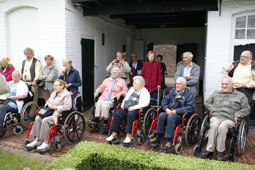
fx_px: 191
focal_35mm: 27
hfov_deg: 67.4
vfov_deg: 47.9
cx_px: 128
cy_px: 85
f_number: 8
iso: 100
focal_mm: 18
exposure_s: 1/60
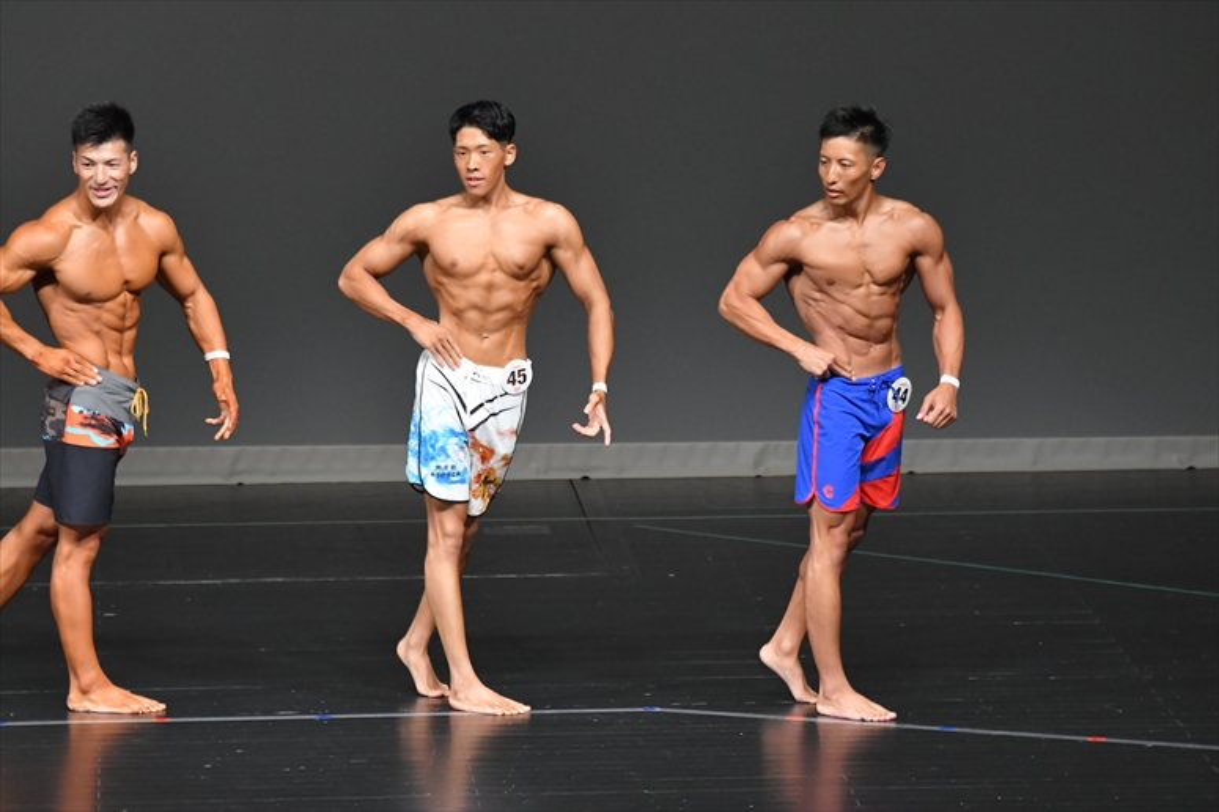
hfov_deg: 6.9
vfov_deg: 4.6
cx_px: 610
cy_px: 406
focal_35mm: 300
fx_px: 10154
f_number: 5.6
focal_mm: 200
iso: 4000
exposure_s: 1/400
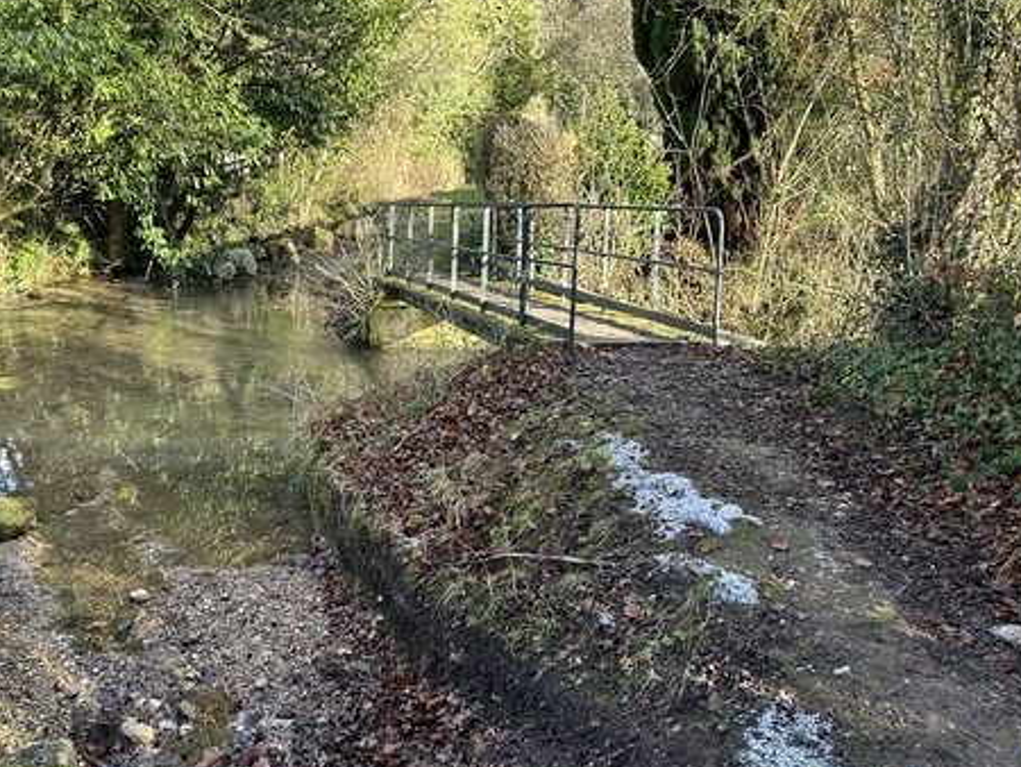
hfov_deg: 56.2
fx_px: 944
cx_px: 388
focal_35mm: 32
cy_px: 368
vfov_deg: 44.2
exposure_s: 1/206
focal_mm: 6.86
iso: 64
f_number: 1.78
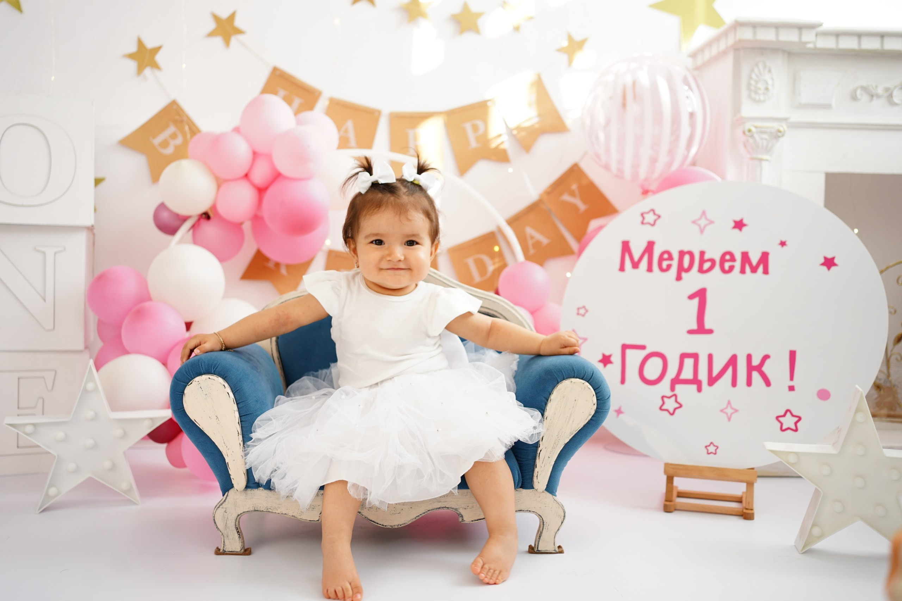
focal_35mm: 35
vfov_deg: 37.9
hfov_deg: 54.4
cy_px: 300
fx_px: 877
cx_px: 451
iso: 200
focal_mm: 35
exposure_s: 1/160
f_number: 2.8
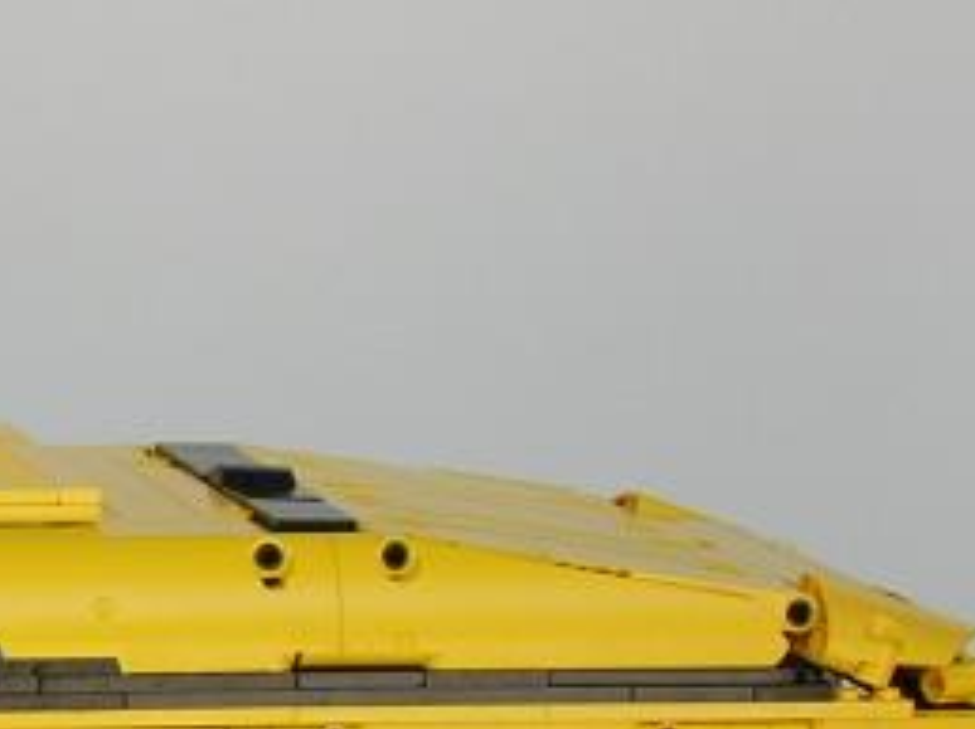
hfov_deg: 12.0
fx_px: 4249
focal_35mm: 151
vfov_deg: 9.7
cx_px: -835
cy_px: 808
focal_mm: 7.8
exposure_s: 1/140
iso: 64
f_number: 4.8
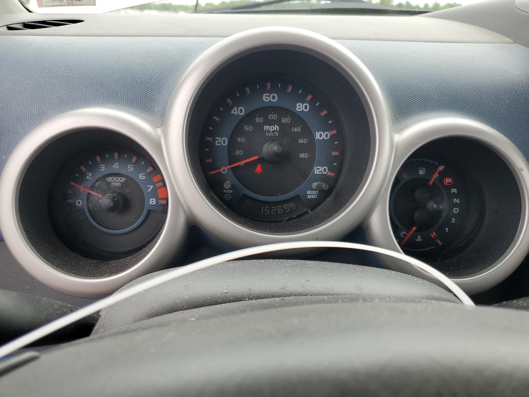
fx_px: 397
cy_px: 198
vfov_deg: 53.1
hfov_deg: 67.3
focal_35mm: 26
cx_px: 264
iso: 50
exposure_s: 1/500
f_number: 1.5
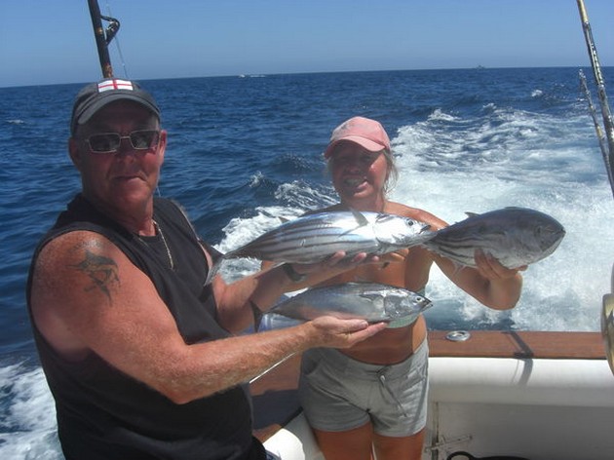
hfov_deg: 49.0
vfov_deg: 37.7
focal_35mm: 38
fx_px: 674
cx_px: 307
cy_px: 230
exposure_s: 1/250
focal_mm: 7.9
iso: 80
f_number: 8
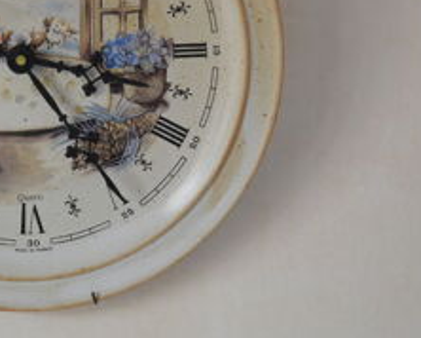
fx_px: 1210
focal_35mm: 97
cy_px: 51
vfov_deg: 15.7
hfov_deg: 19.3
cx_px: 15
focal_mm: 32
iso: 560
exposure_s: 1/60
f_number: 4.8
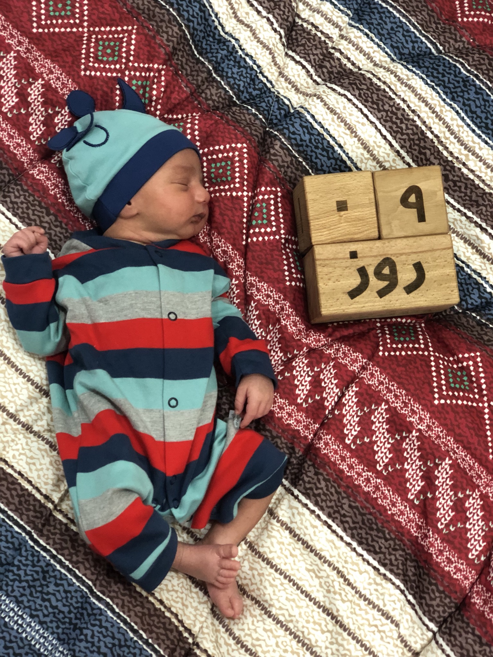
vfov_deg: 36.8
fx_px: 987
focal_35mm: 52
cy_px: 328
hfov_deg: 28.0
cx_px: 246
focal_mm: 6
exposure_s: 1/13
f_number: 2.4
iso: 160
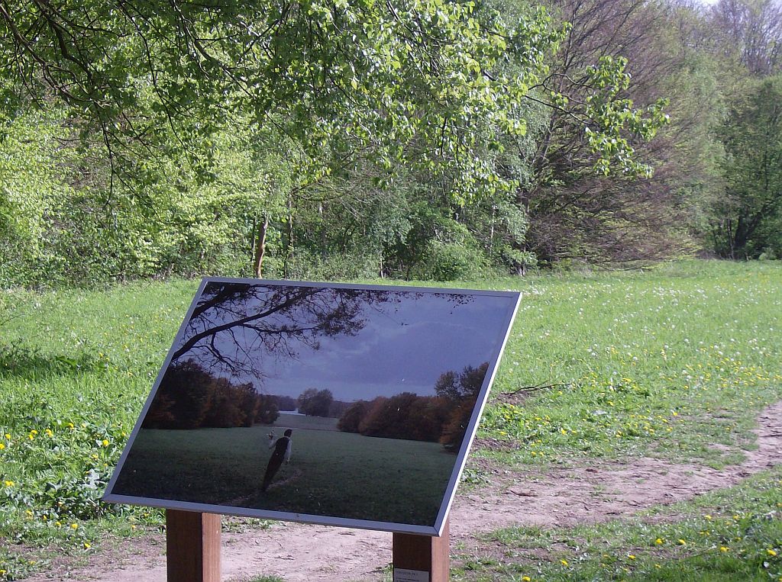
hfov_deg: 23.1
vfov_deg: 17.3
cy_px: 291
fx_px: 1916
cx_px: 391
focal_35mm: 85
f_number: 4.2
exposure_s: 1/424
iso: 100
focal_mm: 14.1
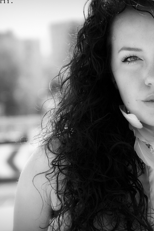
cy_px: 111
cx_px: 108
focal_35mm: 284
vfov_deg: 7.3
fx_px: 1822
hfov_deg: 4.8
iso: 100
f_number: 5.6
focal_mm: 120
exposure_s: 1/200
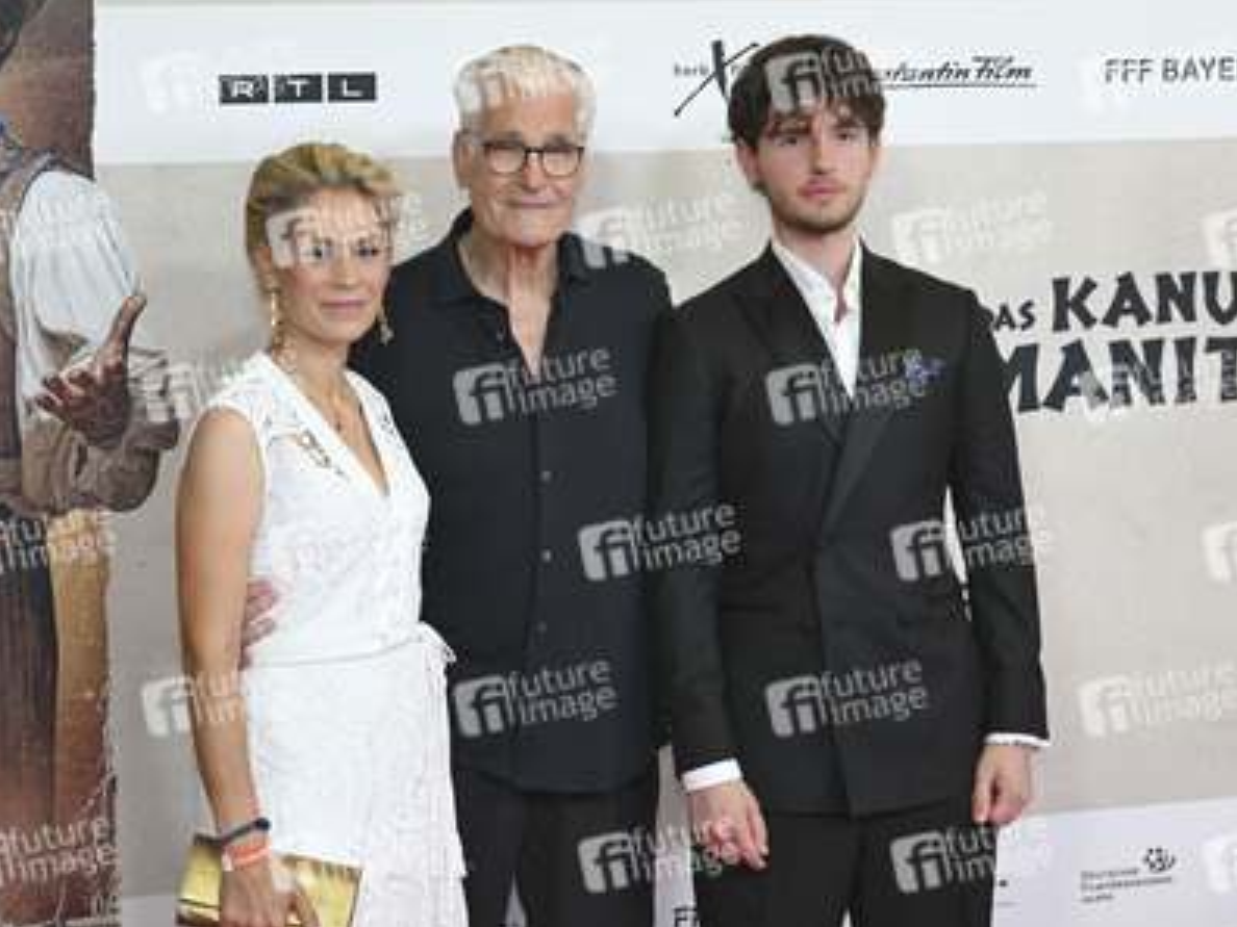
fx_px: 2930
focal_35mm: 82
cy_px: 465
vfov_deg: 18.0
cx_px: 576
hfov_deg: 23.8
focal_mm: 75
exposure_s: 1/160
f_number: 5.6
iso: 800
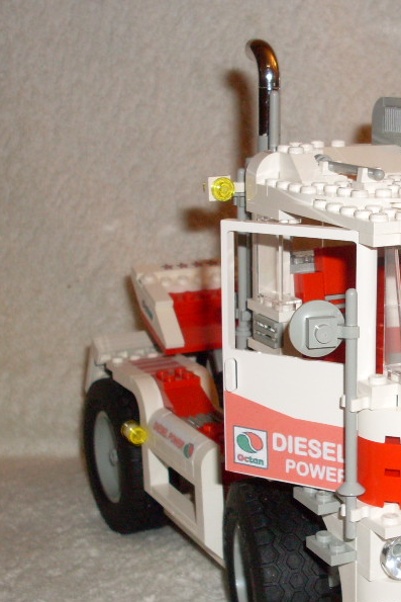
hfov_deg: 19.6
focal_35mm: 68
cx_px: 376
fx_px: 1135
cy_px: 332
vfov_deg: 29.6
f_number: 2.8
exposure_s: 1/45
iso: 100
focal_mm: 6.3
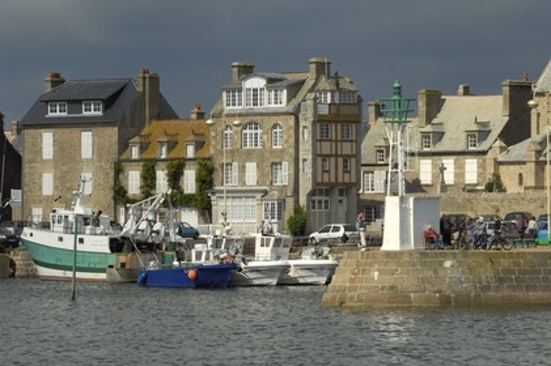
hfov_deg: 10.2
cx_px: 276
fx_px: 3097
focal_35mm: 202
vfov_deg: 6.8
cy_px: 183
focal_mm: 135
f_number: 8.5
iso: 100
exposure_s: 1/320
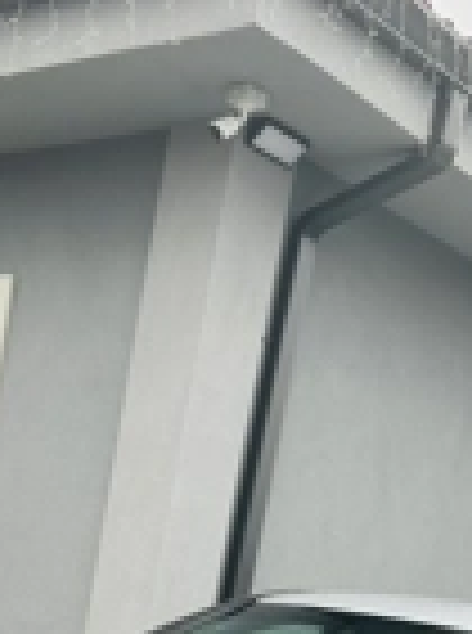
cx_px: 234
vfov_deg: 24.2
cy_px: 746
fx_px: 1352
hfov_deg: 19.8
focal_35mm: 74
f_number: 1.5
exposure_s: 1/207
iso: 40
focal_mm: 5.7
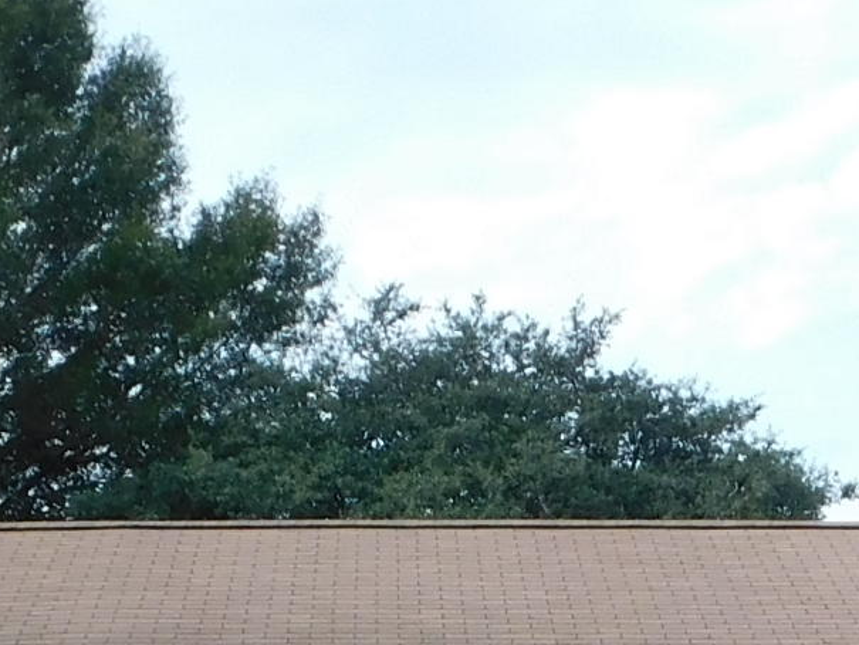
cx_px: 540
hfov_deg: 17.2
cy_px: 1039
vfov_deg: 12.2
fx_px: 2829
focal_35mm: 114
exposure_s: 1/800
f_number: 3
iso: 125
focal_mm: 4
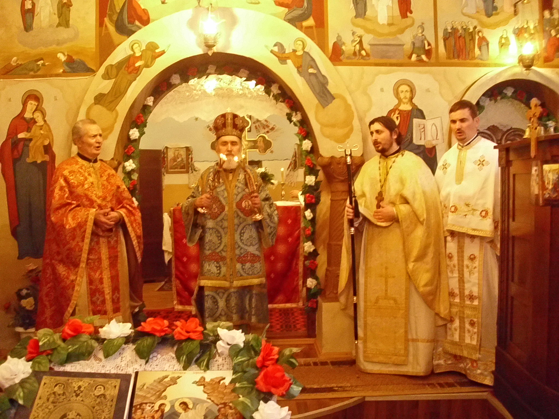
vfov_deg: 40.7
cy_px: 210
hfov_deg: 52.6
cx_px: 280
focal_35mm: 35
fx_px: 565
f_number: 3
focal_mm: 6.2
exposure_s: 1/11
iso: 800
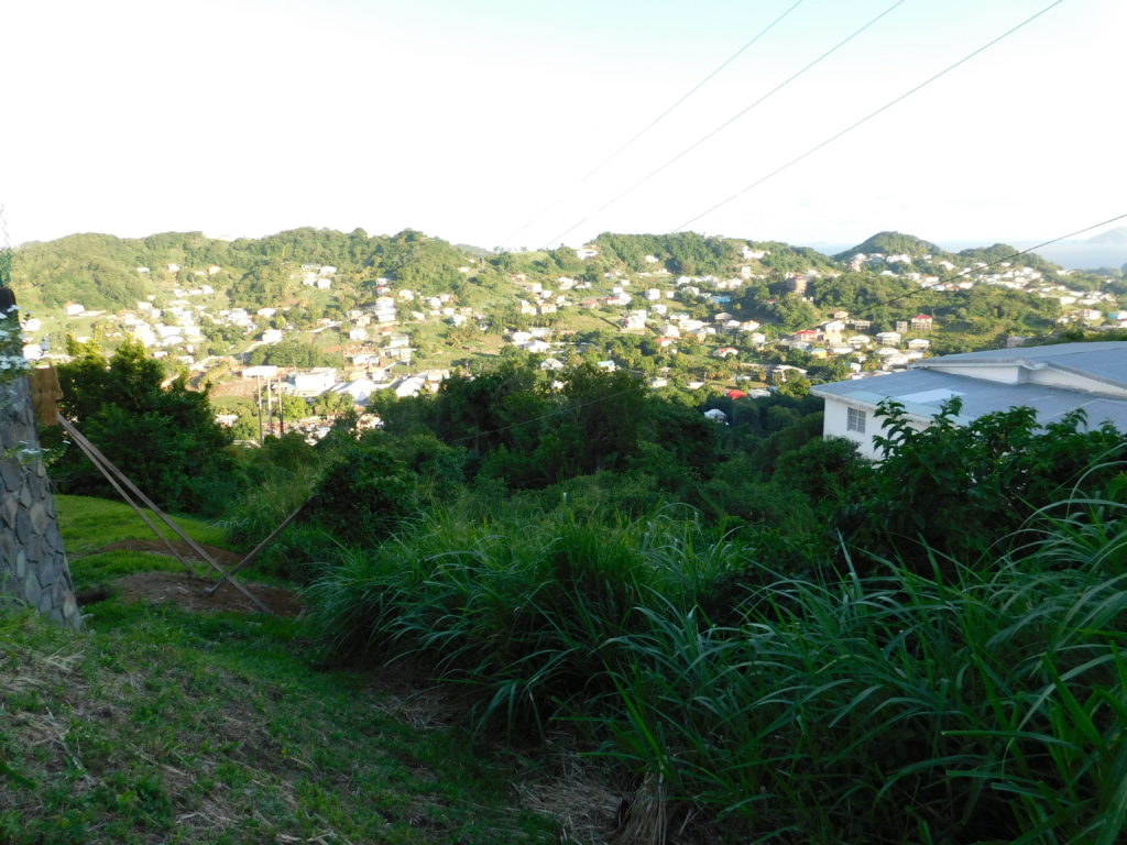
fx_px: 749
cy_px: 422
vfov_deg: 58.9
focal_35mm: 23
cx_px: 564
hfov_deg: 73.9
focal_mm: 4
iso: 125
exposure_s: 1/400
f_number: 3
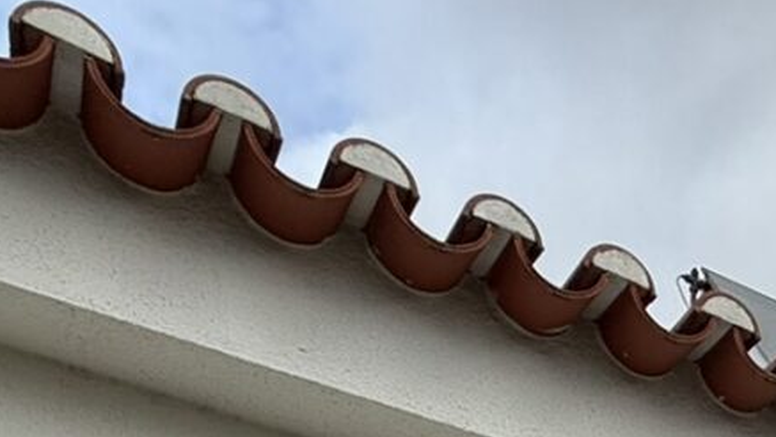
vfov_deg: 12.3
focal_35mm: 67
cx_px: 1018
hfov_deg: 26.5
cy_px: 1178
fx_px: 1379
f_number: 2.2
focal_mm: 2.22
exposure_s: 1/1189
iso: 50
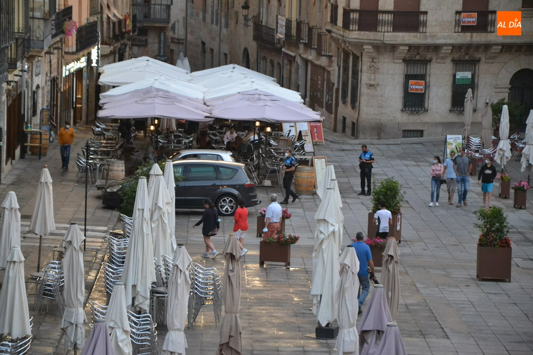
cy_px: 178
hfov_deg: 13.0
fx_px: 2331
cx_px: 266
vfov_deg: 8.7
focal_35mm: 158
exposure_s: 1/160
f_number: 5.6
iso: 3200
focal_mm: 105
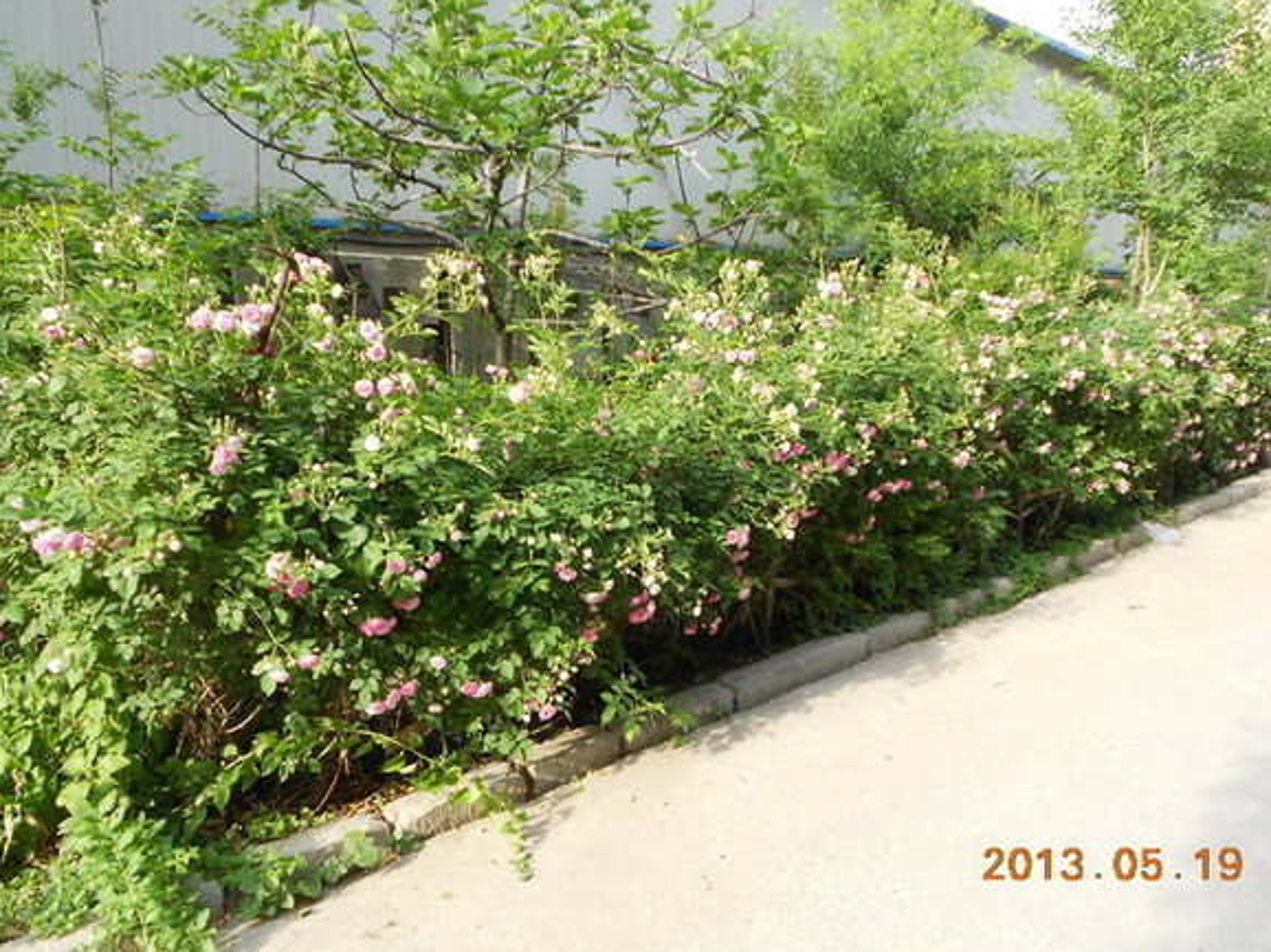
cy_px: 471
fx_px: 991
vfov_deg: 51.3
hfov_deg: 65.3
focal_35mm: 27
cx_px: 638
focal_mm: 4.6
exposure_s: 1/125
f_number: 3.2
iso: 100
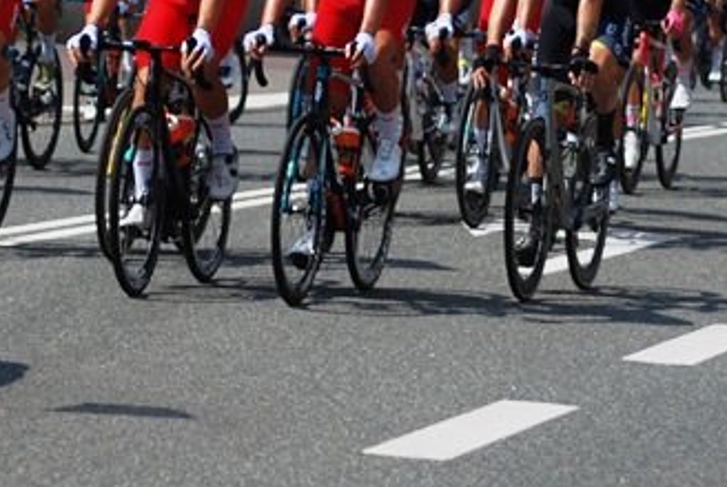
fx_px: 5907
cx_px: 184
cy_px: -14
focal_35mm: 292
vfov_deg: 4.7
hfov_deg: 7.0
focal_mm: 50
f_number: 2.8
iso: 100
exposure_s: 1/4000
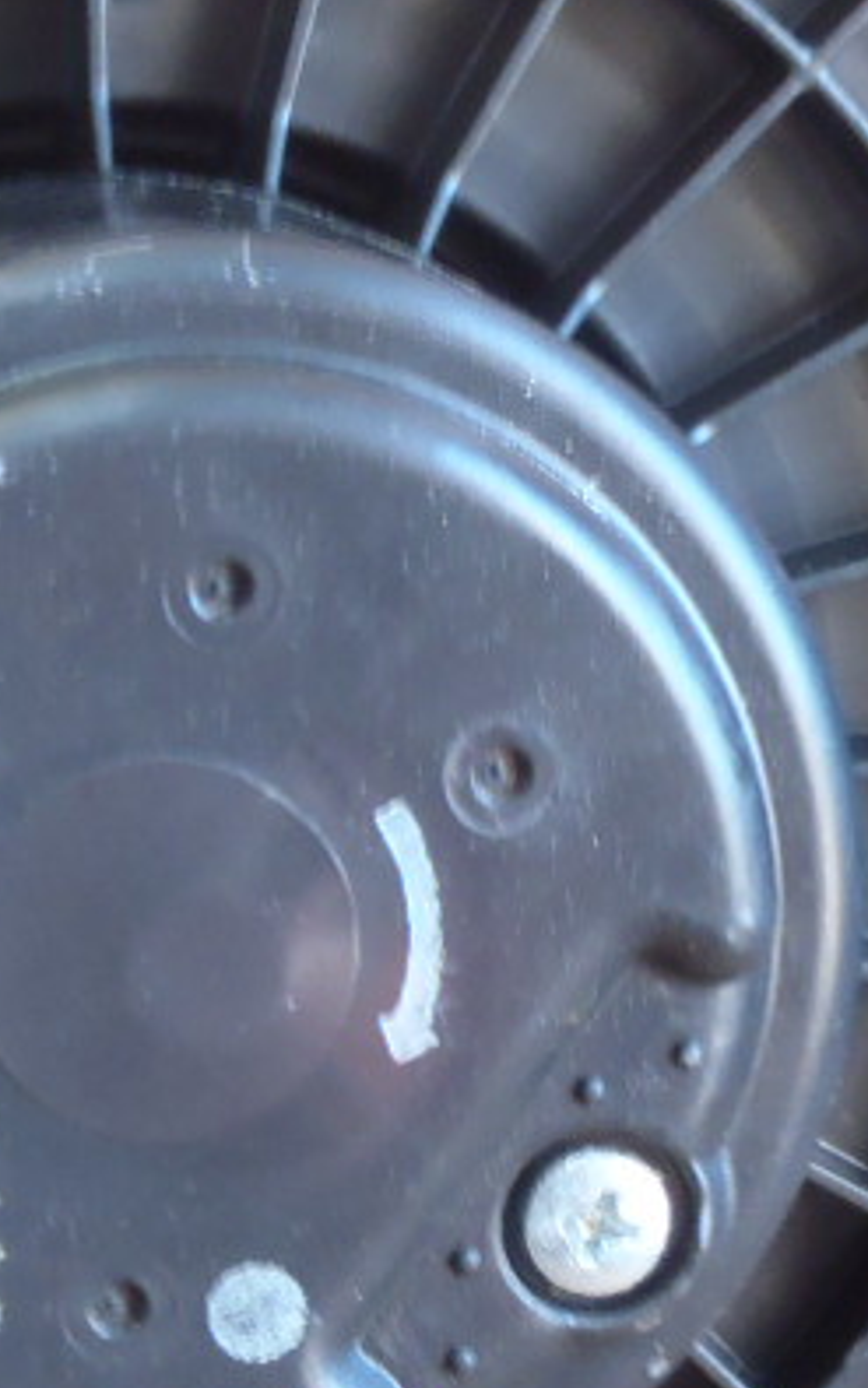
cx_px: -169
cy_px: 878
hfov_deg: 10.2
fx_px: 4805
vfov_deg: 16.4
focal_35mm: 127
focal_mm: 6.64
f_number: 4.7
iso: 200
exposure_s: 1/6
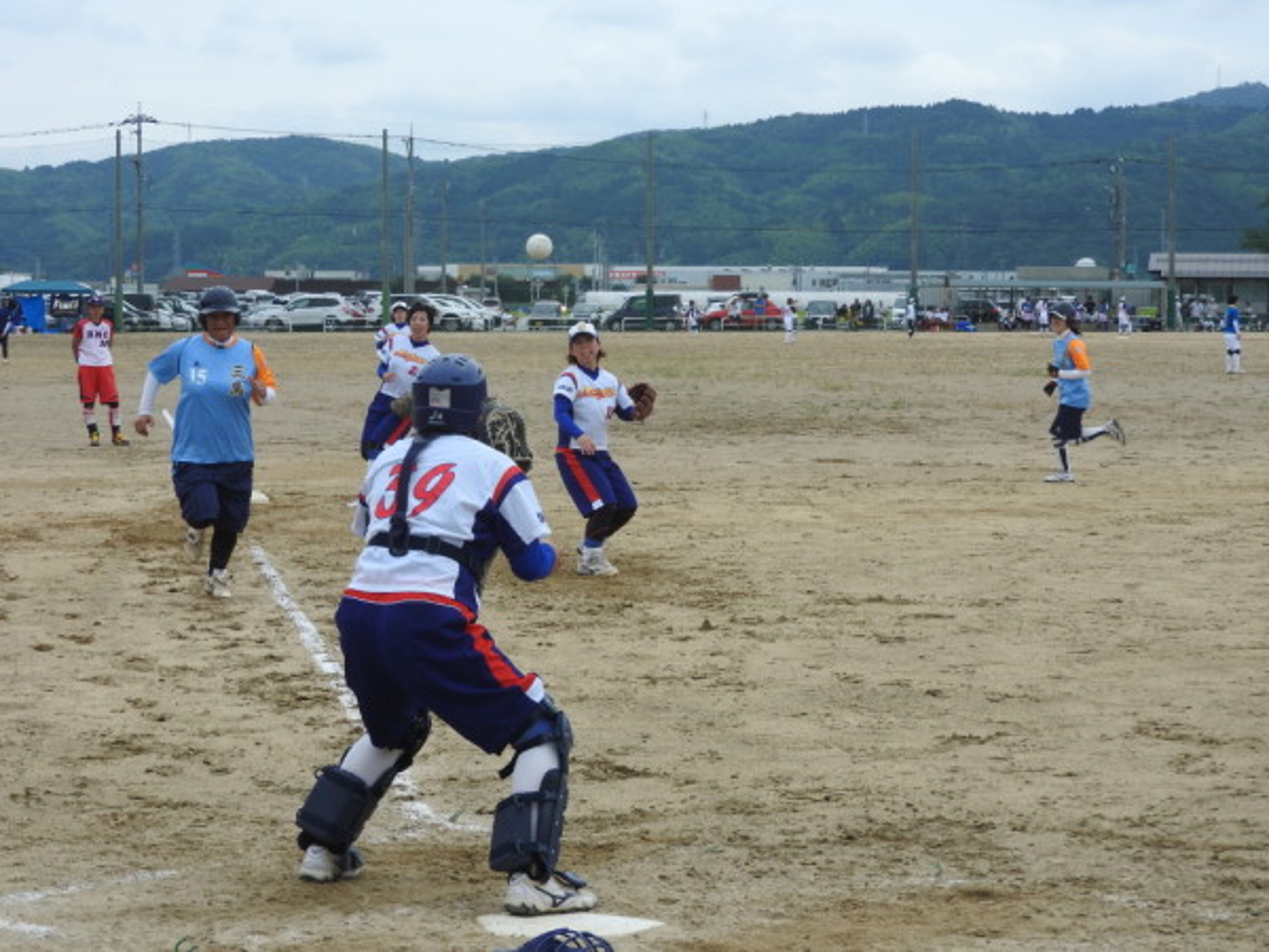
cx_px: 634
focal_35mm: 95
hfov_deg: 20.7
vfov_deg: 15.6
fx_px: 3483
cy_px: 476
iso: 100
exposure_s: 1/640
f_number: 4.8
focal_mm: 17
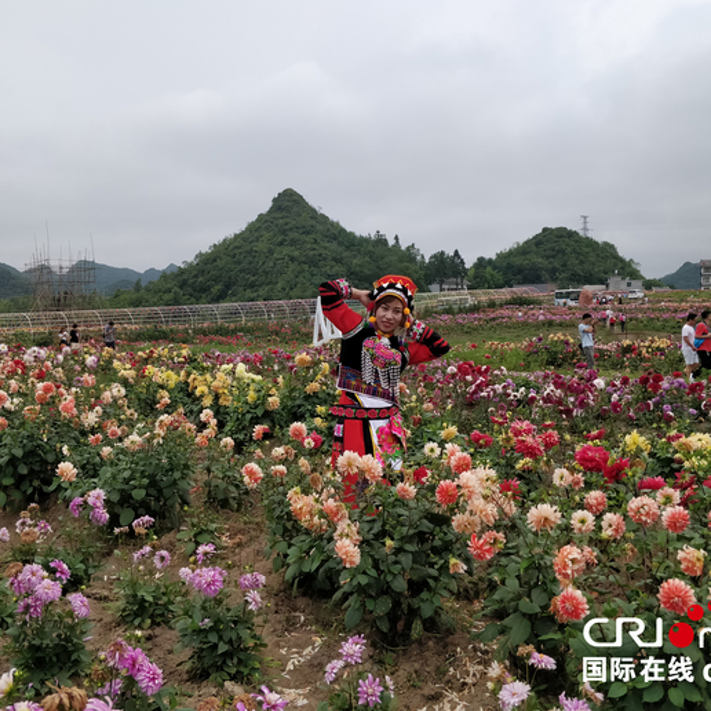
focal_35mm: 29
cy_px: 351
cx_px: 331
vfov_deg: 55.6
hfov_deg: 55.6
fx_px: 674
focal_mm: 4.1
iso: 160
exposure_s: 1/1128
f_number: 1.7
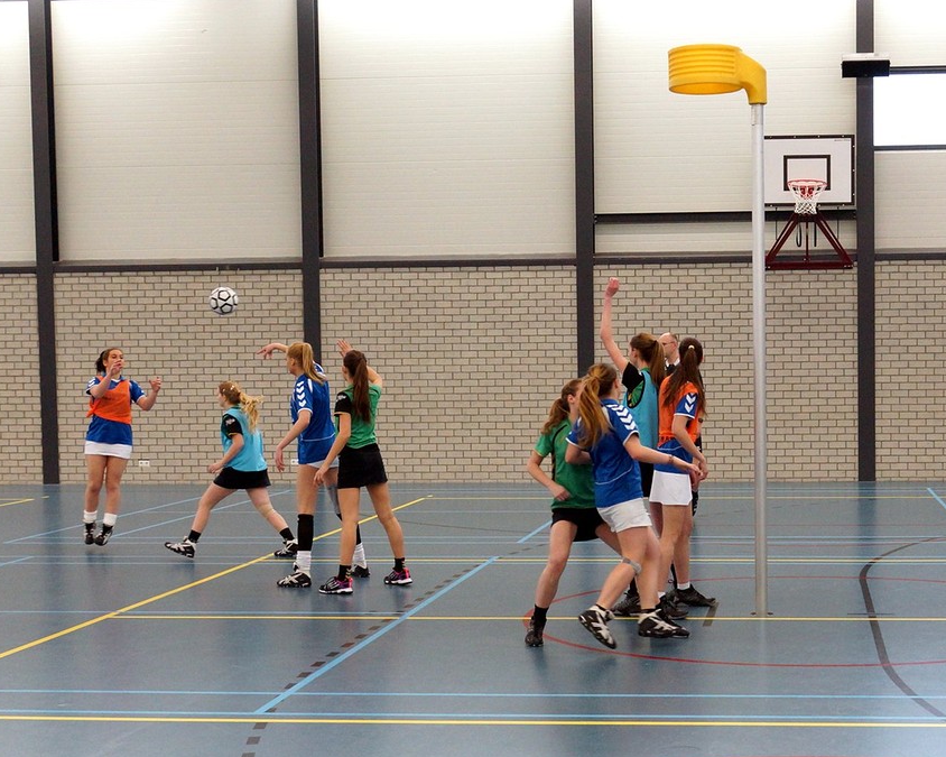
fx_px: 1148
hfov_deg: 44.8
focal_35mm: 41
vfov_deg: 36.5
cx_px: 435
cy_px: 380
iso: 1250
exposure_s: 1/250
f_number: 3.2
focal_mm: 24
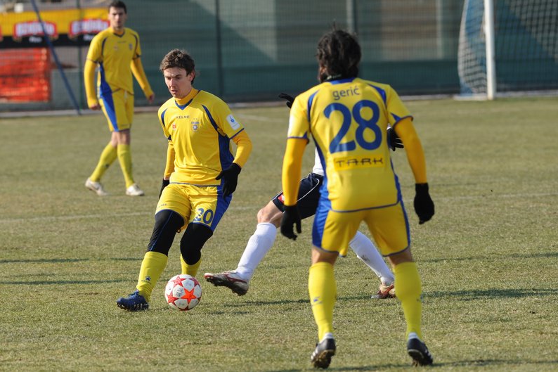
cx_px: 280
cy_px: 186
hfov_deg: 6.8
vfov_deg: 4.5
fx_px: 4680
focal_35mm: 302
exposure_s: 1/1250
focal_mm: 300
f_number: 6.3
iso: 400
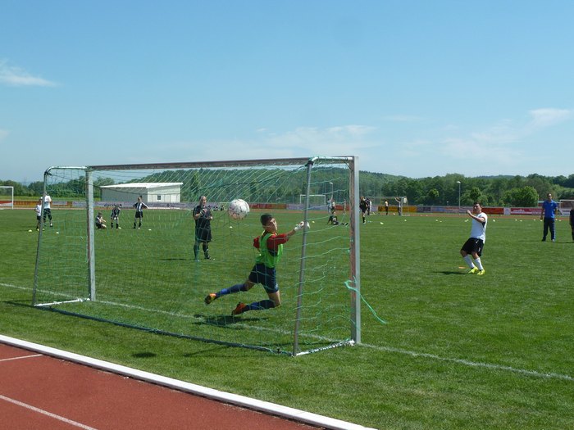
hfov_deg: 39.7
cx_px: 287
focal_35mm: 48
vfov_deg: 30.3
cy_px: 215
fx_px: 796
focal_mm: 7.9
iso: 80
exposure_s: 1/400
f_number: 5
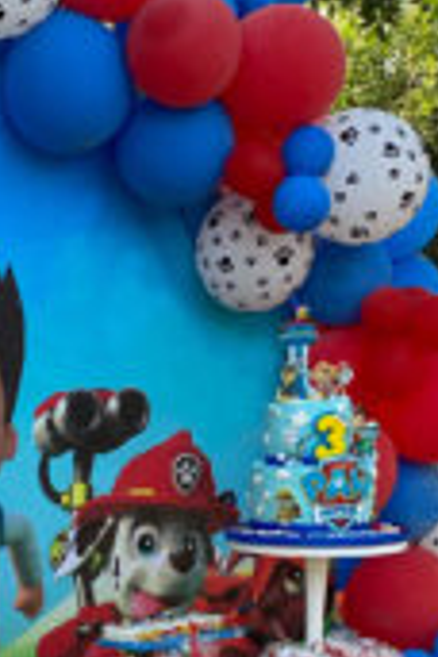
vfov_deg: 14.7
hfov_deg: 10.0
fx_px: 2482
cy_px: 728
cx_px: -63
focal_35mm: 136
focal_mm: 6
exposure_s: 1/122
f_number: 2
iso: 25
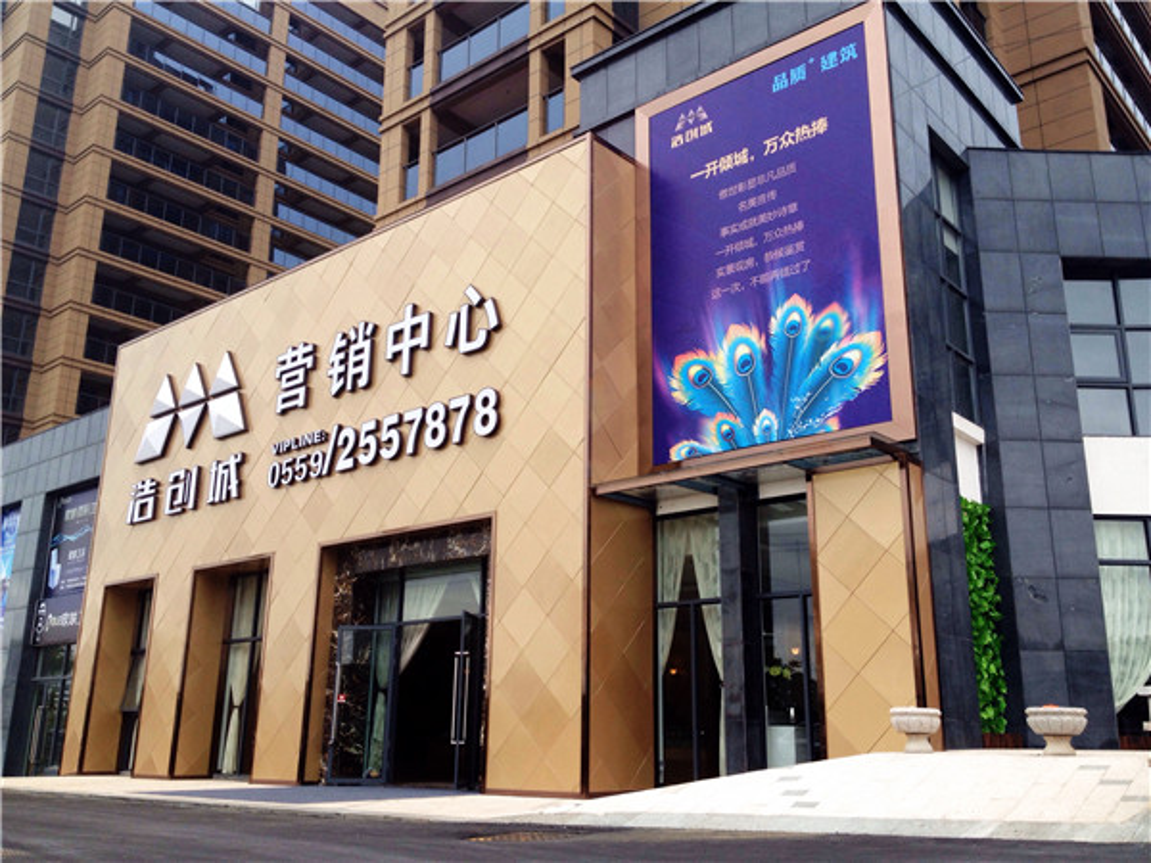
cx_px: 576
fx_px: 1164
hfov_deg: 52.6
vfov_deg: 40.7
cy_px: 432
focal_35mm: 35
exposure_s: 1/370
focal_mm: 4.28
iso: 50
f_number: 2.4
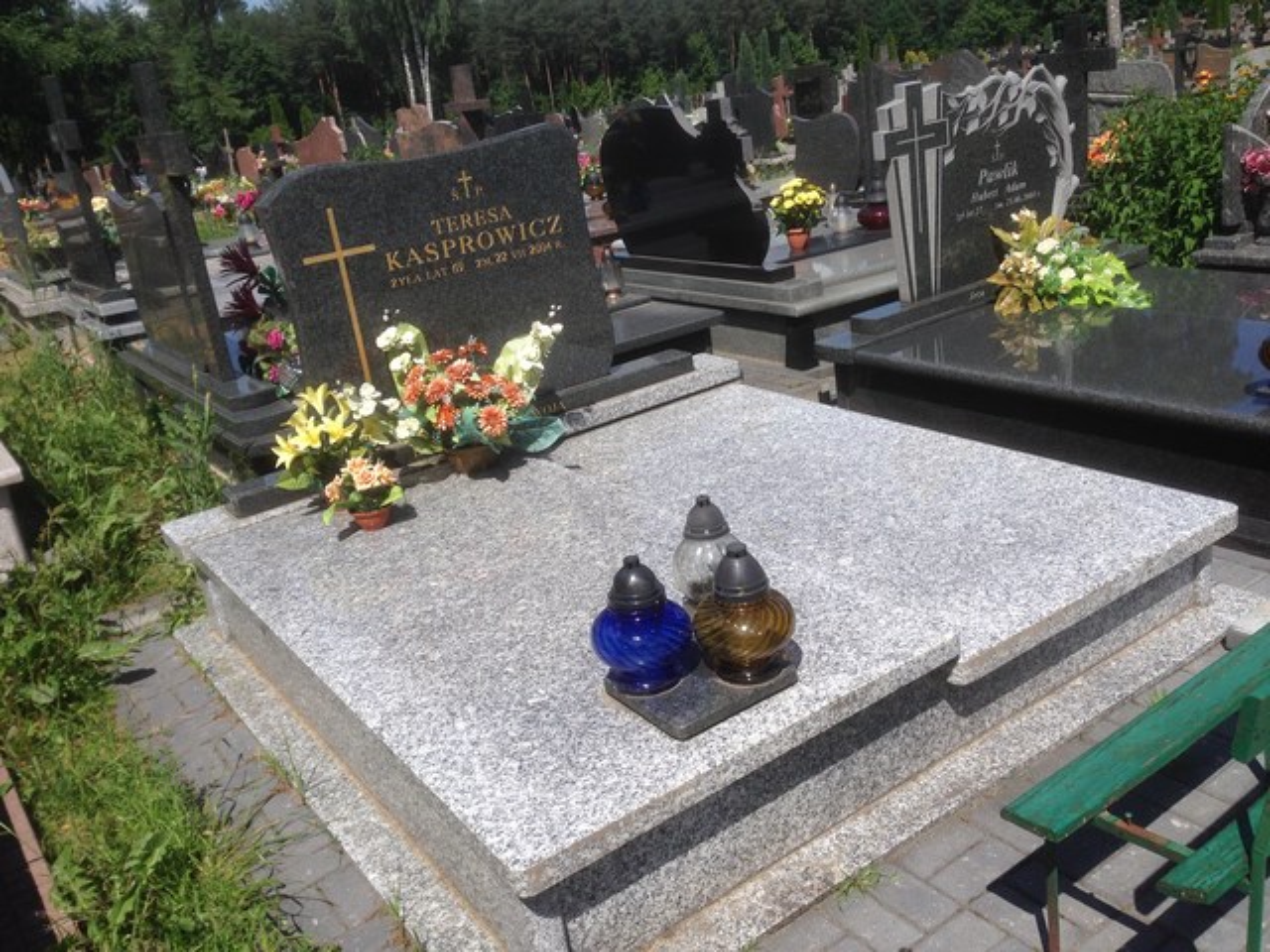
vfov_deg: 42.9
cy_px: 476
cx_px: 635
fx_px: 1211
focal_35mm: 33
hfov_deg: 55.4
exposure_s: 1/2358
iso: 50
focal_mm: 4.12
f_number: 2.4
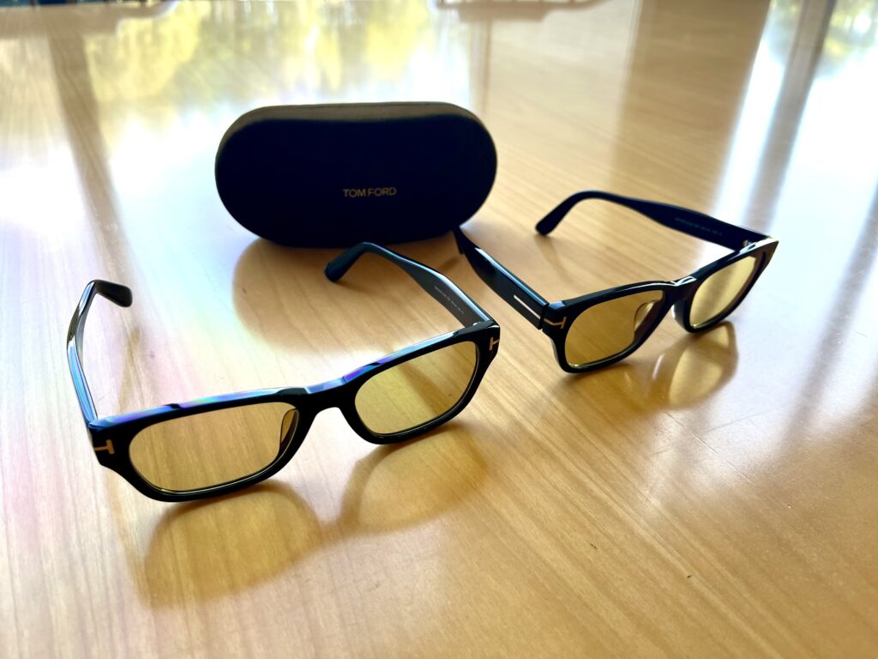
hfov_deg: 67.3
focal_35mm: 26
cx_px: 439
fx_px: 659
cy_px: 330
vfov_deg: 53.1
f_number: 1.6
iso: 40
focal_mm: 5.1
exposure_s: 1/122
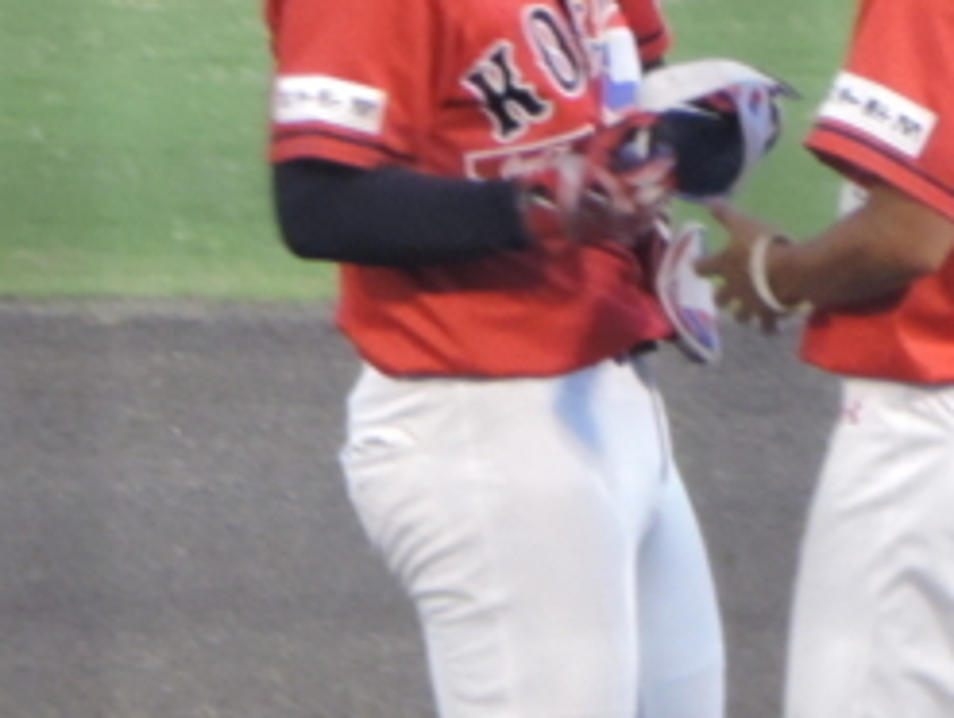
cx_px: 630
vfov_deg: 0.6
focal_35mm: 2425
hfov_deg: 0.8
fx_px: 66929
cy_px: 637
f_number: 5.1
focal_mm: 133.7
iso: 800
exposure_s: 1/80
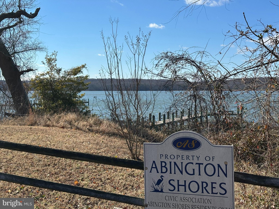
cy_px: 104
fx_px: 387
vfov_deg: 30.3
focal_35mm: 48
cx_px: 140
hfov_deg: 39.7
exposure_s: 1/4785
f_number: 1.78
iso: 64
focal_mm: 6.86
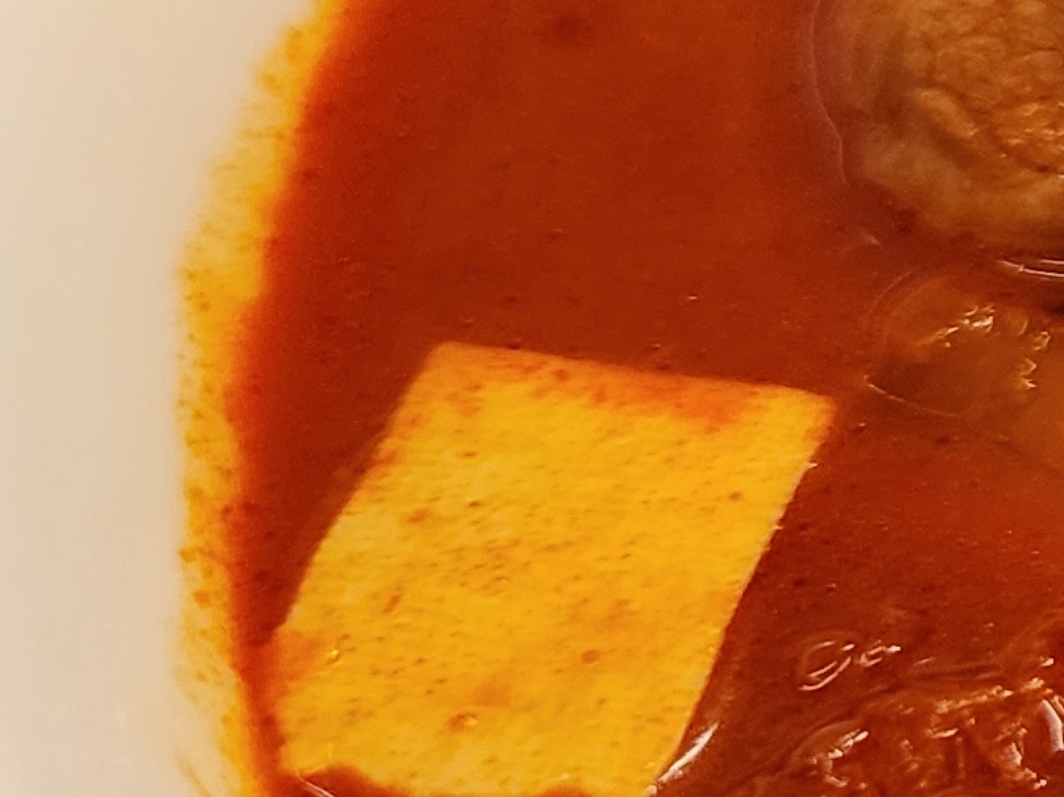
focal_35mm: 114
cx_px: 2591
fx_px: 3504
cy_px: -63
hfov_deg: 12.9
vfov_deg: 12.8
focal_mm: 6.4
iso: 250
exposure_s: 1/120
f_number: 1.8
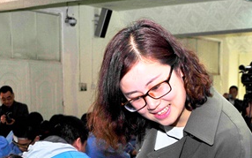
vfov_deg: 13.7
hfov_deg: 22.8
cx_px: 133
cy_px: 223
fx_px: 625
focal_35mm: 91
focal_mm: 32
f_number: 7.1
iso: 320
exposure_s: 1/100
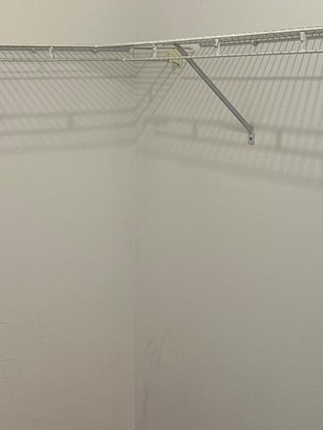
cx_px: 110
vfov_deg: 34.3
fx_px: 696
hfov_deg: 26.0
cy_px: 211
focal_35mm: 56
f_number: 1.78
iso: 160
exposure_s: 1/120
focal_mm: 6.86
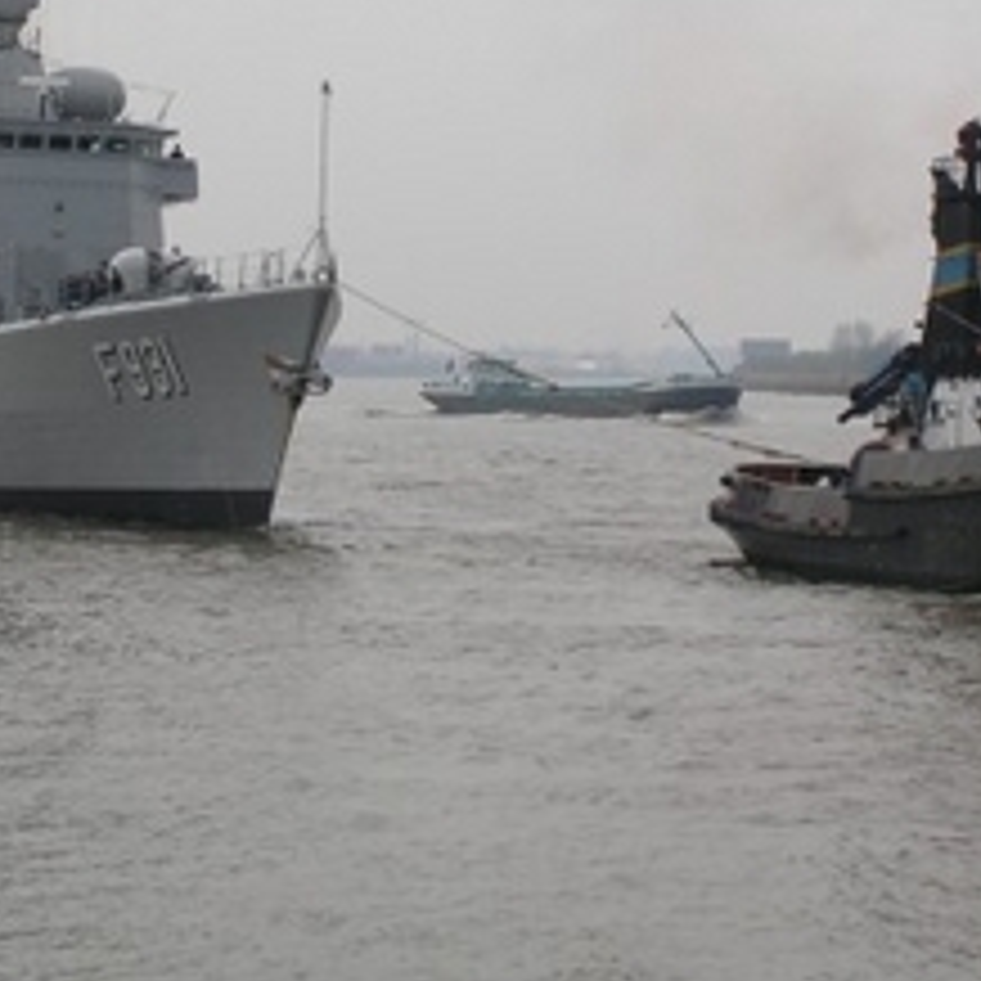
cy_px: 155
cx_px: 423
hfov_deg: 12.0
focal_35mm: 146
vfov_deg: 11.9
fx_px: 4681
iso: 50
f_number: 5.6
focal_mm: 12.1
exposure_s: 1/500
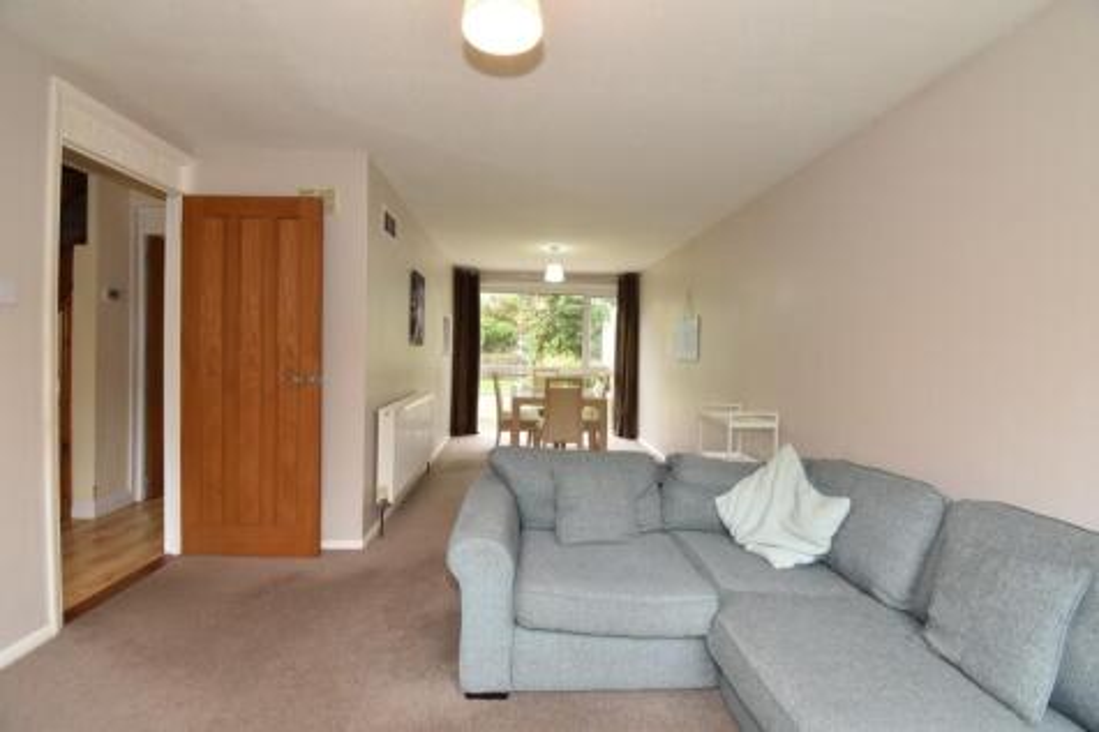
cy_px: 366
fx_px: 458
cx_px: 550
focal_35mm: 15
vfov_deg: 77.3
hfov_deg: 100.4
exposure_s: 1/2
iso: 100
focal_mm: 10
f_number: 9
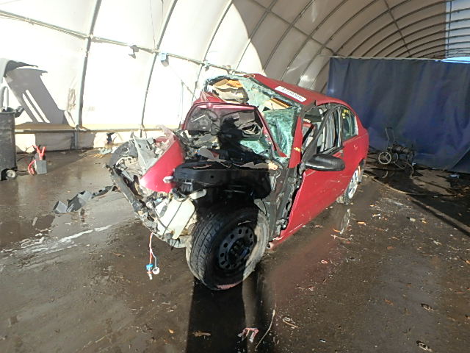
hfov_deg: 79.0
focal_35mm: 21
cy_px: 176
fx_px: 285
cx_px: 235
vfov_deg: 63.4
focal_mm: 3.7
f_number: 3.5
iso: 125
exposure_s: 1/640
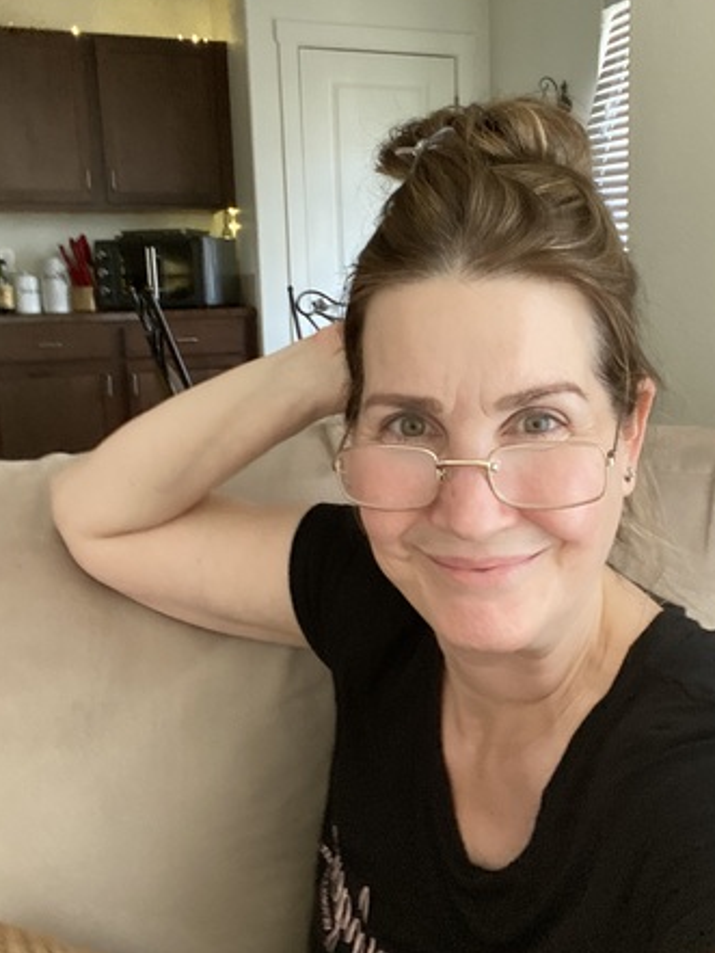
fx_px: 936
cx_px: 392
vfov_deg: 53.9
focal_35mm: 34
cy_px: 439
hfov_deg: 41.8
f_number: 2.2
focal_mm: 2.71
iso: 250
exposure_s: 1/40
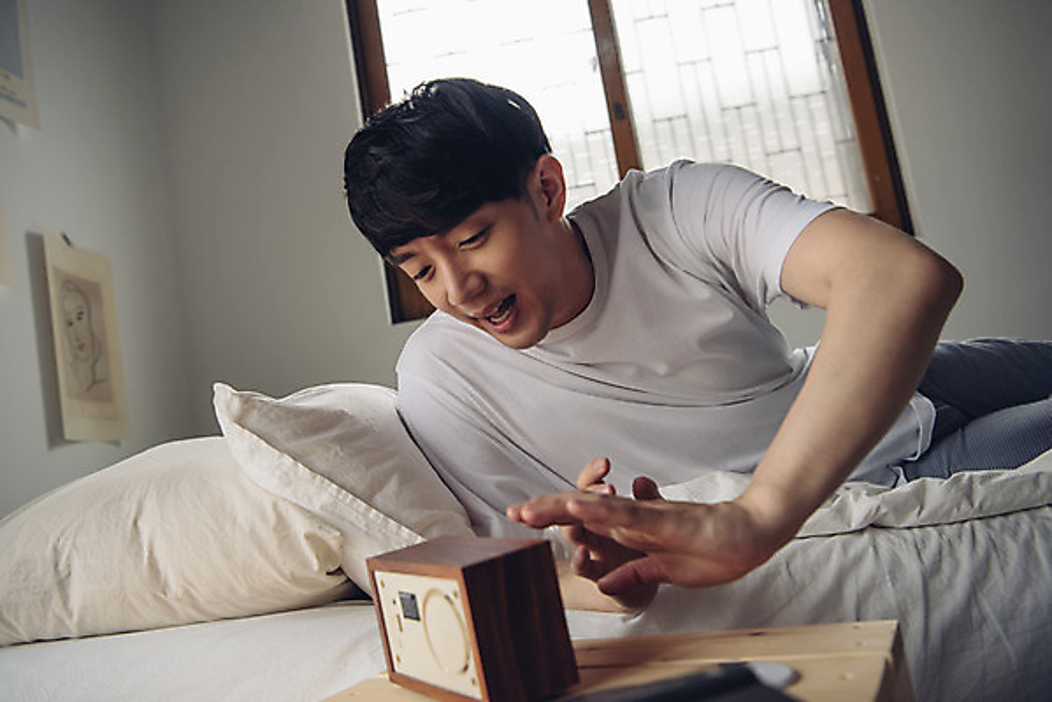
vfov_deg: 41.2
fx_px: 936
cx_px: 526
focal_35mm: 32
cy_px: 351
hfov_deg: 58.7
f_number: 3.5
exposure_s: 1/640
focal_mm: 32
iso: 320
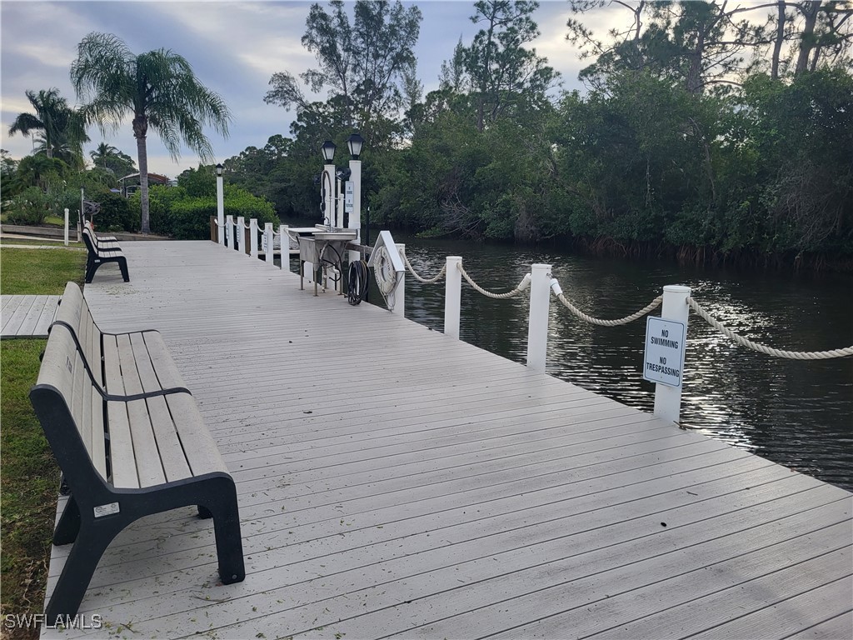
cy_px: 320
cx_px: 426
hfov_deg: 67.3
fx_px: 641
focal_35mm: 26
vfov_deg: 53.1
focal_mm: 5.4
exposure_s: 1/692
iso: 40
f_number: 1.8
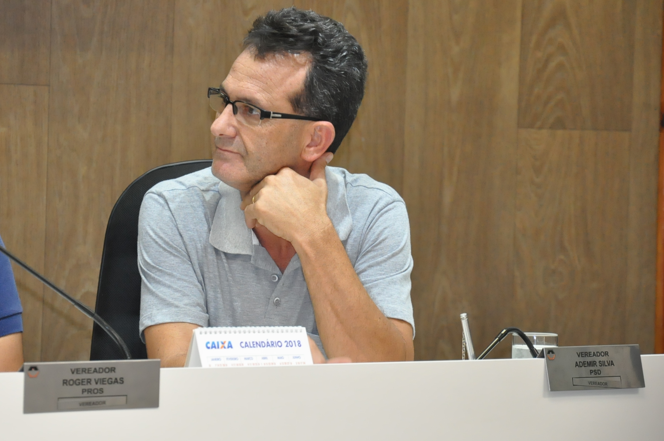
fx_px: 3566
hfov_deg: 10.6
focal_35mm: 194
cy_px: 181
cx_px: 265
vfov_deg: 7.1
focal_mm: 105
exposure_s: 1/60
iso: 2000
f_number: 5.6
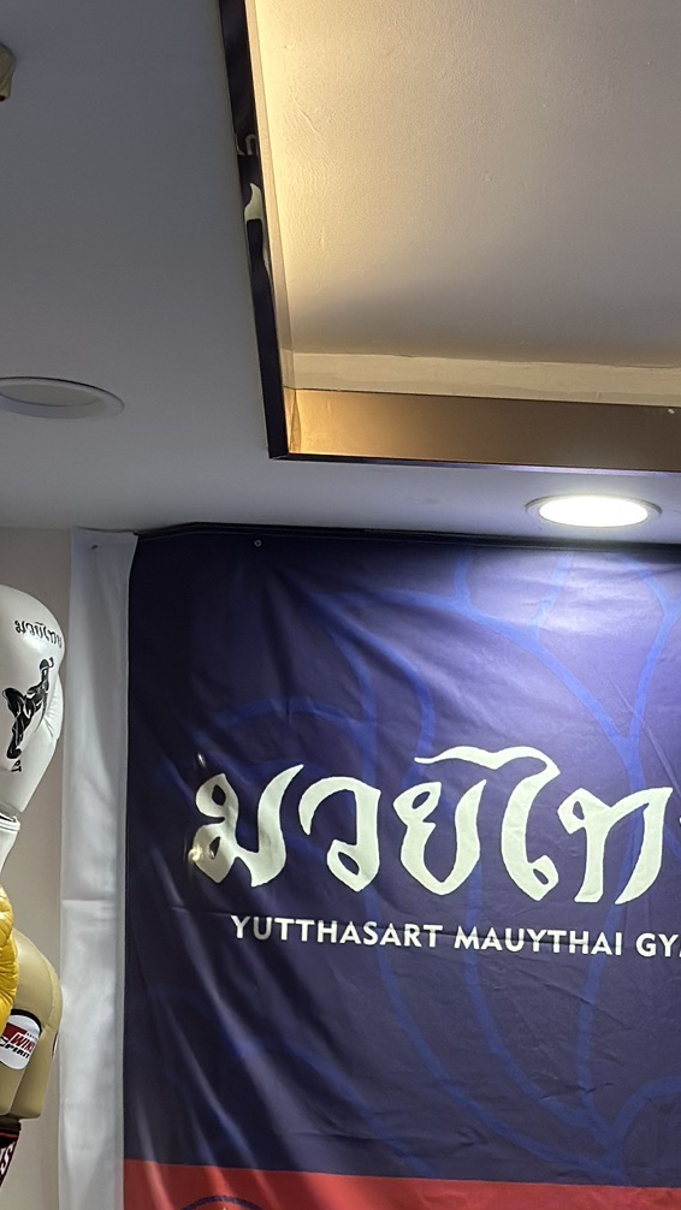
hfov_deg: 11.6
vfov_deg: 20.4
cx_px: 622
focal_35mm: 104
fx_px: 3338
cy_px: 936
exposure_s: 1/100
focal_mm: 6.86
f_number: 1.78
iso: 200
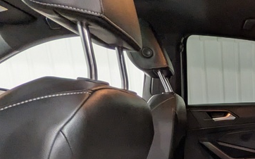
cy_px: 191
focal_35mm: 42
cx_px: 290
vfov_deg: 27.0
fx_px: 292
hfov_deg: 38.0
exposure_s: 1/24
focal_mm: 1.83
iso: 140
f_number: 2.2
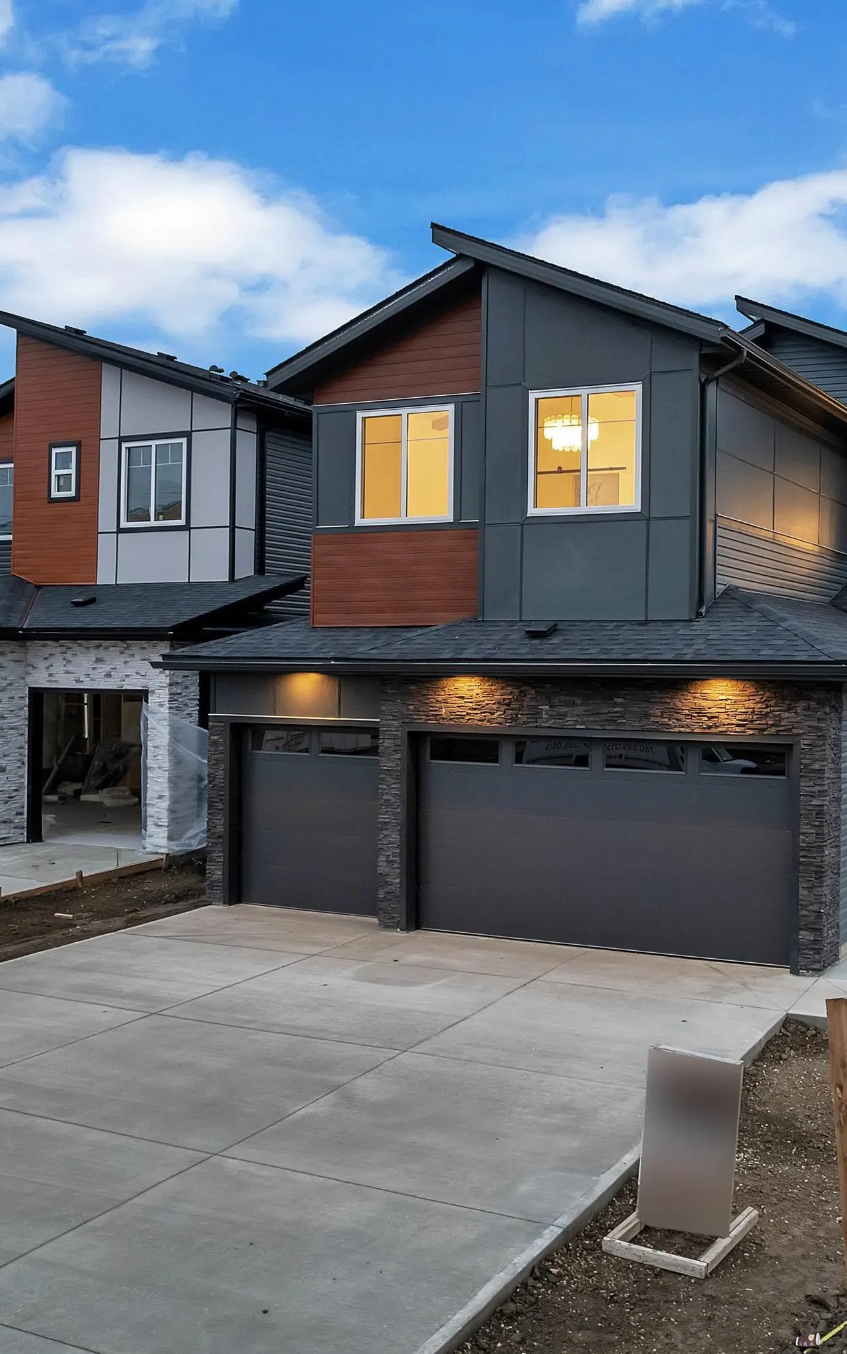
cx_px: 682
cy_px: 677
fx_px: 1255
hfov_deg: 36.0
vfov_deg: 56.7
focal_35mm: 34
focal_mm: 8.38
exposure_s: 1/20
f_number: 2.4
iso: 100
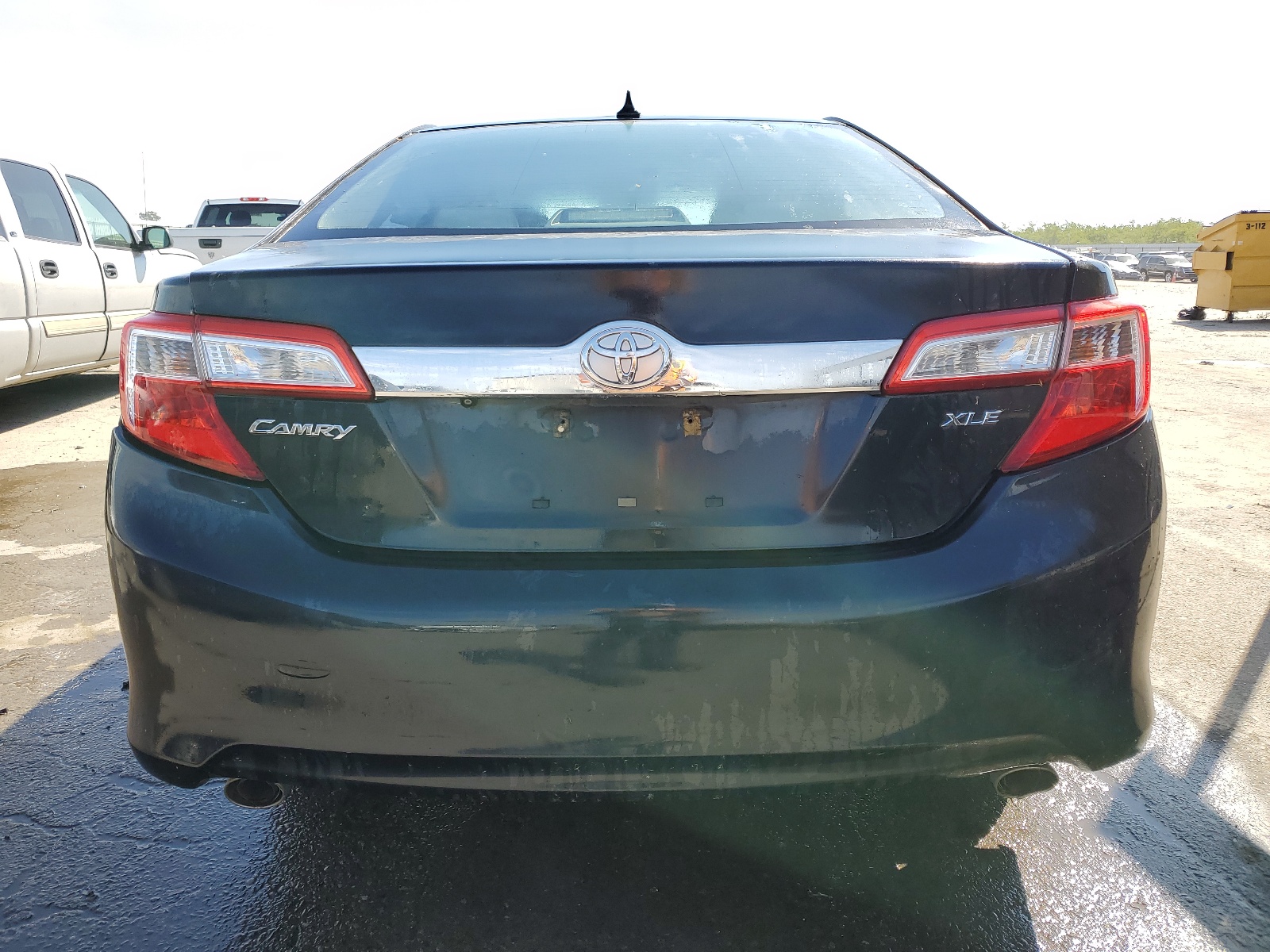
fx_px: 954
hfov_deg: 67.3
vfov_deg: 53.1
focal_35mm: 26
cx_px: 635
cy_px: 476
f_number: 1.5
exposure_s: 1/1429
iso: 50
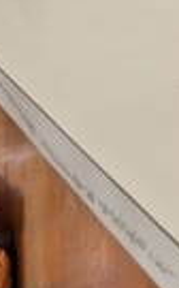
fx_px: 681
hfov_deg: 10.4
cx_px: 548
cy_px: -133
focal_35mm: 87
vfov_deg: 20.6
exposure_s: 1/1.25
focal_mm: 18
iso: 250
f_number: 8
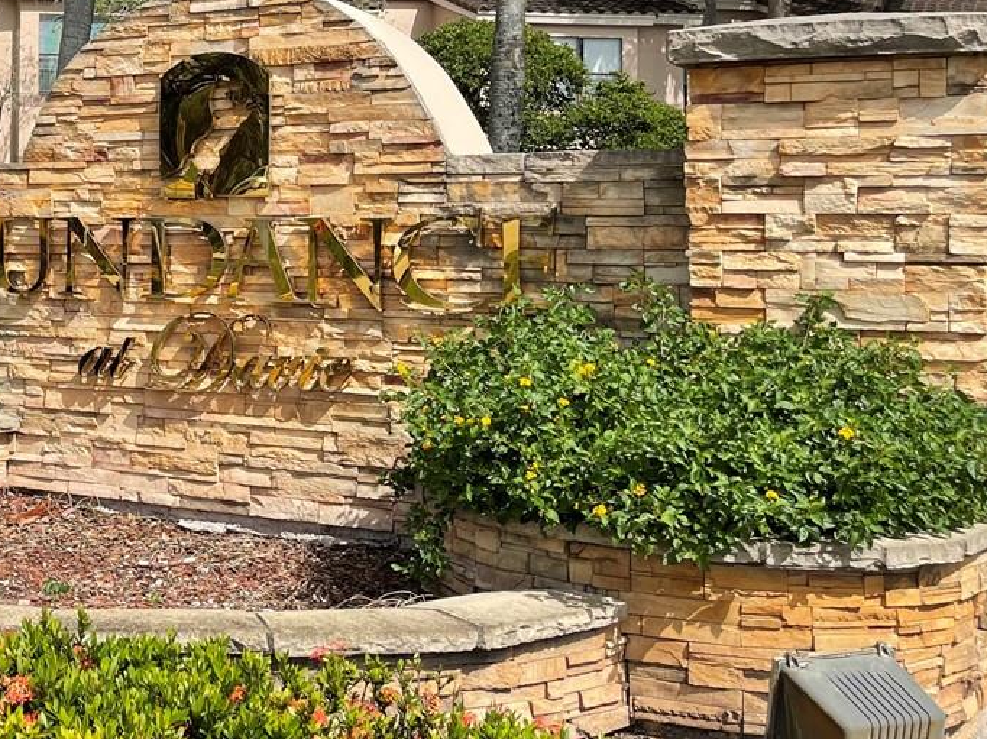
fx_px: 1739
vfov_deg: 23.8
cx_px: -88
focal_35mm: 61
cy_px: 197
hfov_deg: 28.8
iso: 32
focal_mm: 5.1
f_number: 1.6
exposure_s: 1/3344
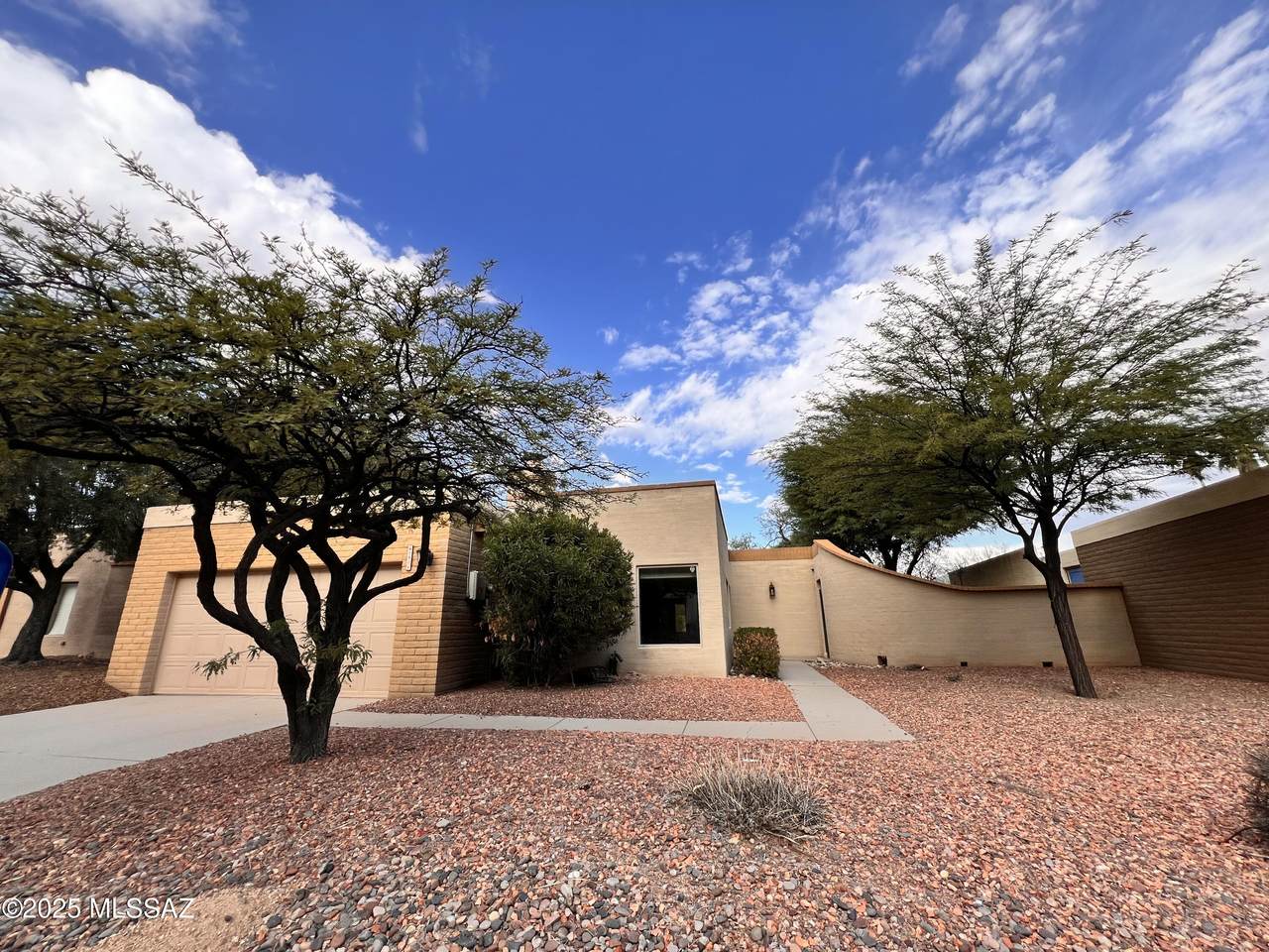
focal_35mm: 13
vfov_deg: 89.9
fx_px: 477
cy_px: 476
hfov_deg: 106.2
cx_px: 634
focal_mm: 1.57
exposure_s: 1/986
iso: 32
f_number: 1.8
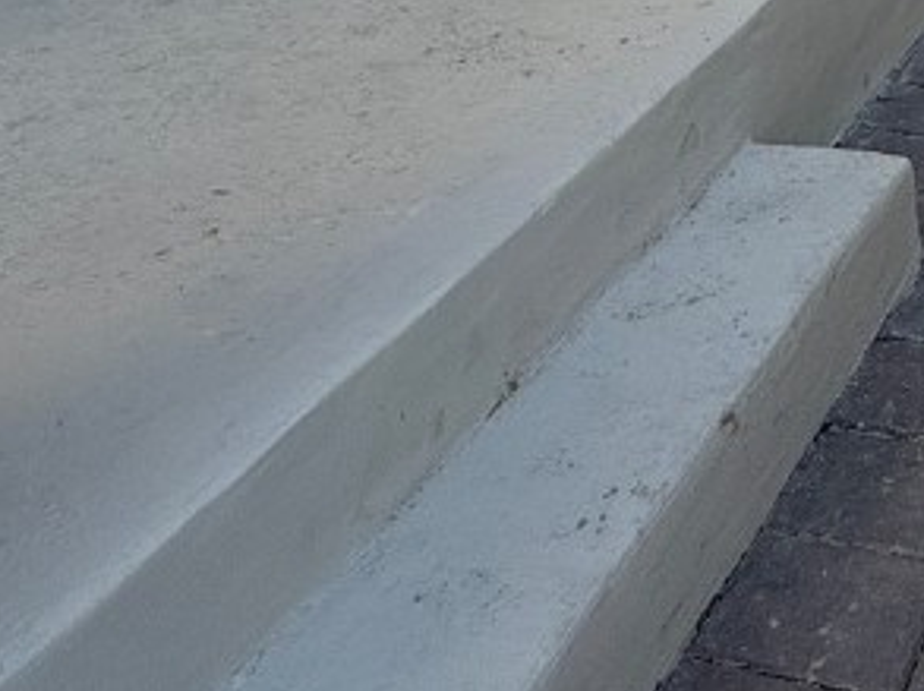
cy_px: -458
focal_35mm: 49
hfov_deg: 30.1
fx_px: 1306
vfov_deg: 22.0
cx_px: 1230
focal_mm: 2.22
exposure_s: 1/679
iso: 64
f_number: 2.2
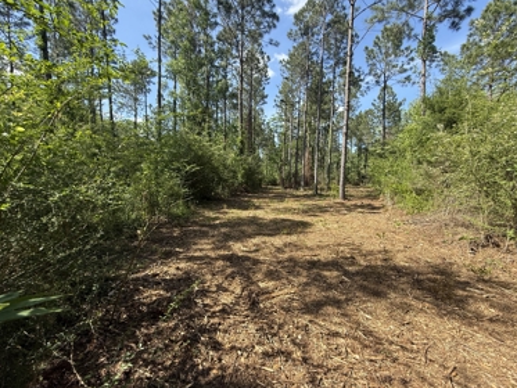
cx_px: 256
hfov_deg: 98.2
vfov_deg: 81.8
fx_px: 224
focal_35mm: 15
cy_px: 198
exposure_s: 1/545
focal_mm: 2.22
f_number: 2.2
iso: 50
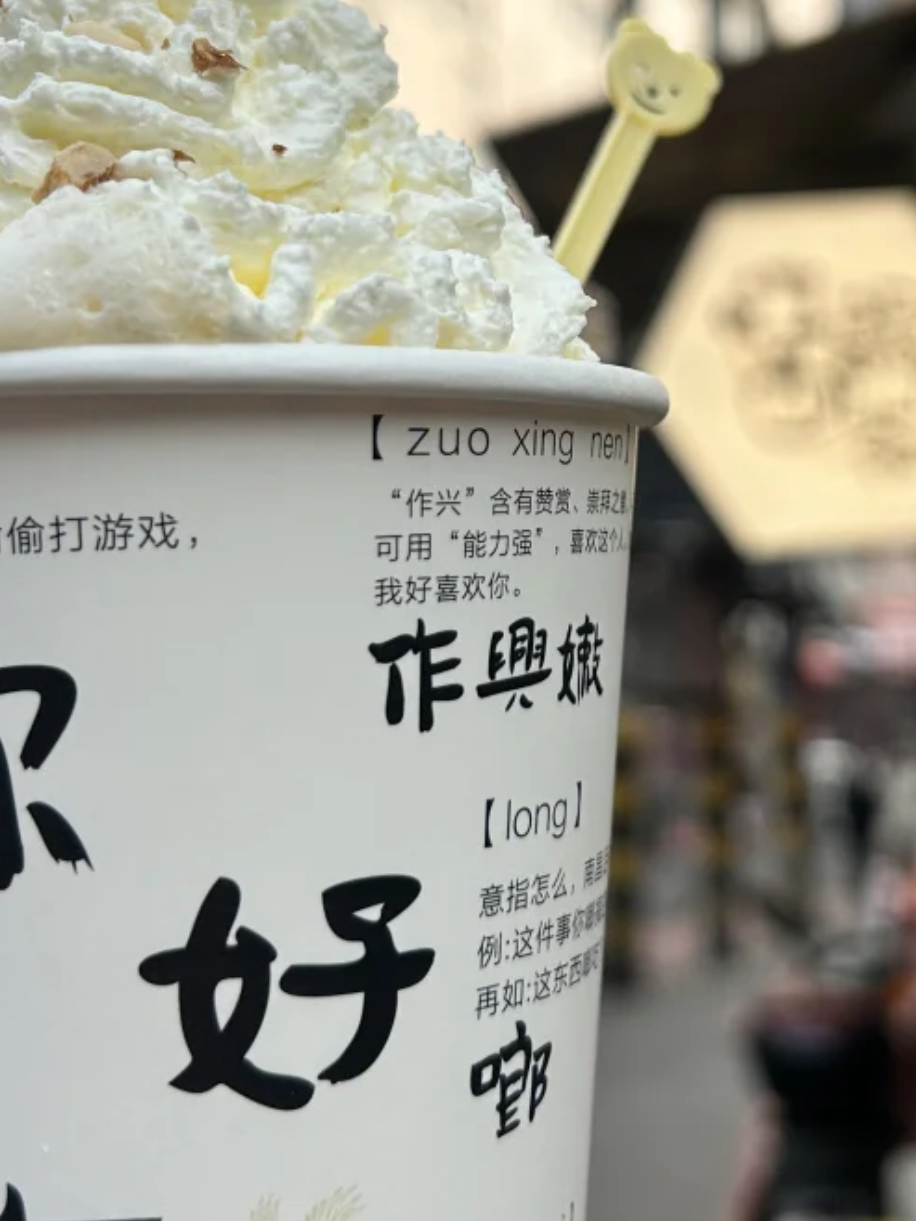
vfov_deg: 33.5
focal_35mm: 57
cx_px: 634
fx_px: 2010
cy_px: 426
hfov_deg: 25.5
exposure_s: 1/1751
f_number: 1.5
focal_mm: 5.7
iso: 50
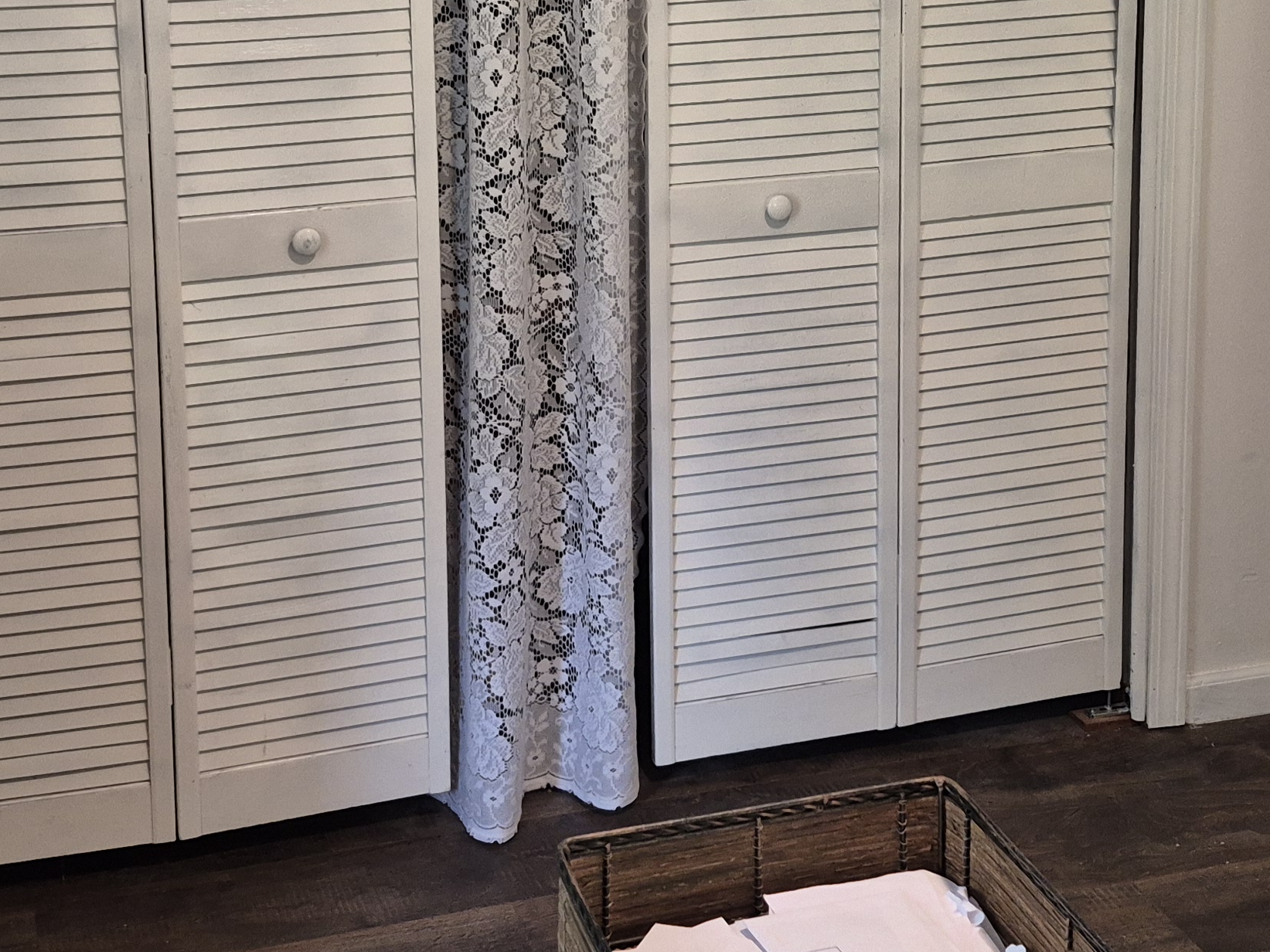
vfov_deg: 25.2
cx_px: 604
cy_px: 73
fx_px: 2054
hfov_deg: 34.3
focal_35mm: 56
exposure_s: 1/120
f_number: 1.8
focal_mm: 5.4
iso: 400
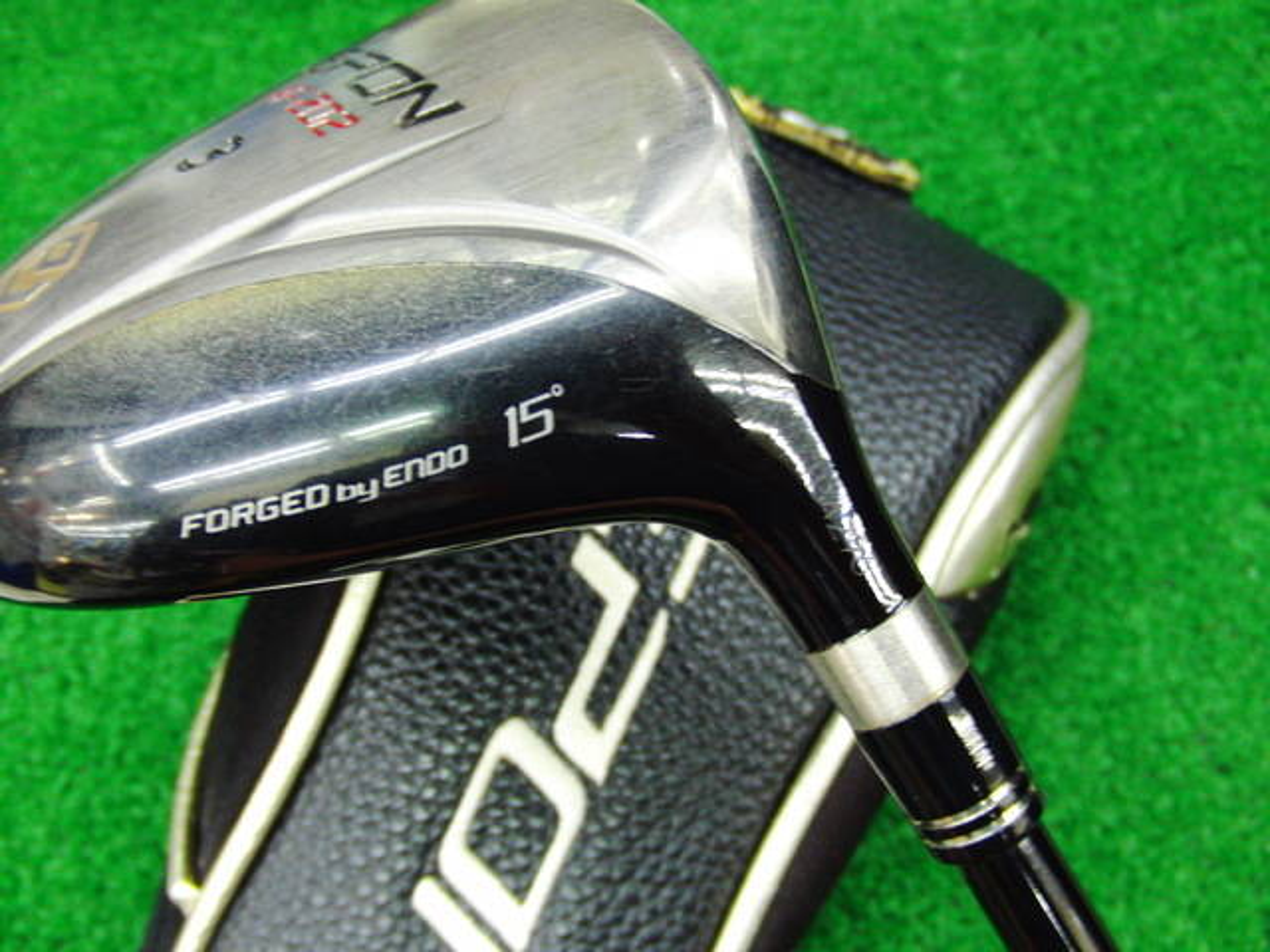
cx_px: 635
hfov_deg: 50.1
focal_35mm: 37
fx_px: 1357
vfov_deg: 38.7
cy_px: 476
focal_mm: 6.42
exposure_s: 1/25
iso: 400
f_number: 3.6
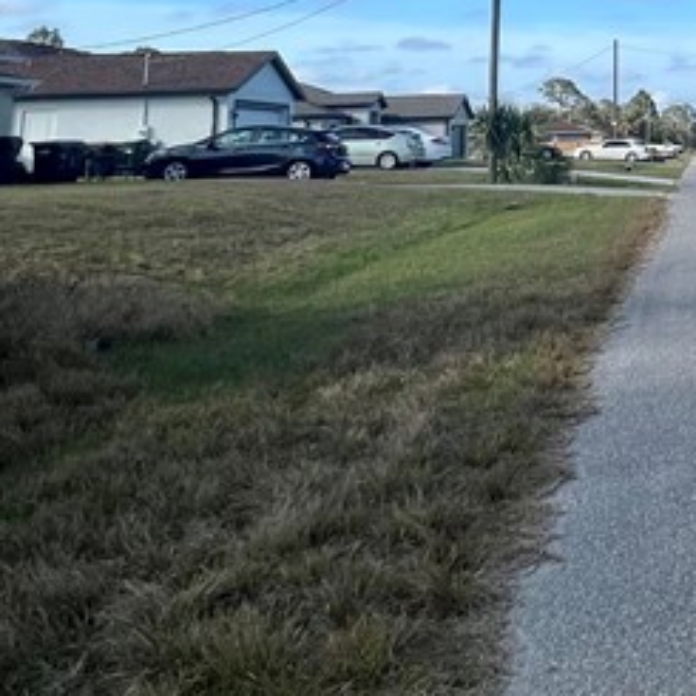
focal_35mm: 48
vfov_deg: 31.4
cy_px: -68
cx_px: 943
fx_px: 1092
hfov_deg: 28.1
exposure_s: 1/1647
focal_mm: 1.57
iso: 32
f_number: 1.8
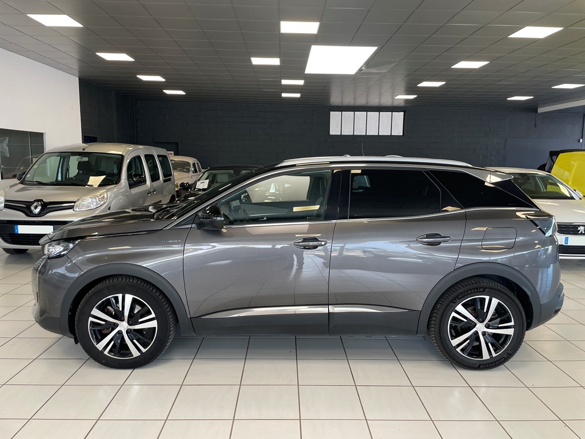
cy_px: 220
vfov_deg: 53.1
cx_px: 292
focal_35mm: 26
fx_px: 439
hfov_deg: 67.3
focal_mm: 4.2
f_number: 1.6
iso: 80
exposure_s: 1/121
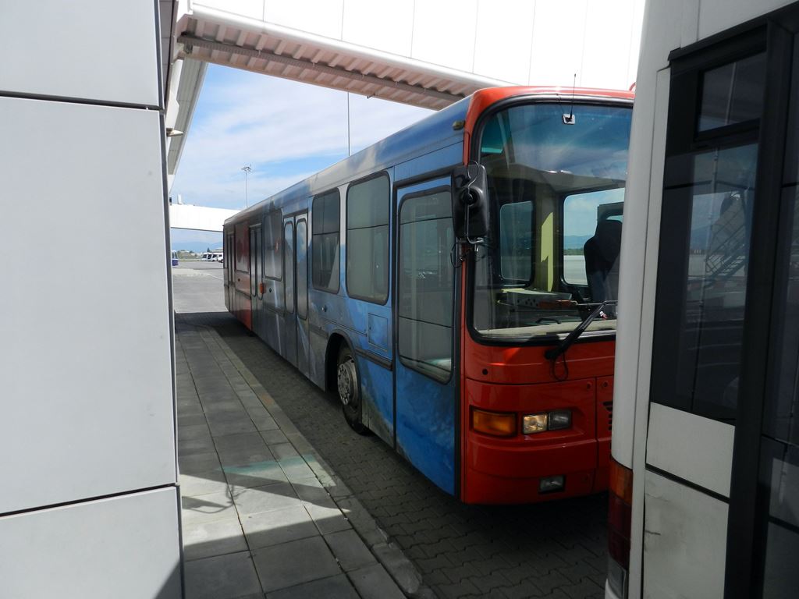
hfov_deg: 73.9
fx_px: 531
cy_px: 300
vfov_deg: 58.9
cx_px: 400
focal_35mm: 23
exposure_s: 1/1000
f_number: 4
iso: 160
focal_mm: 4
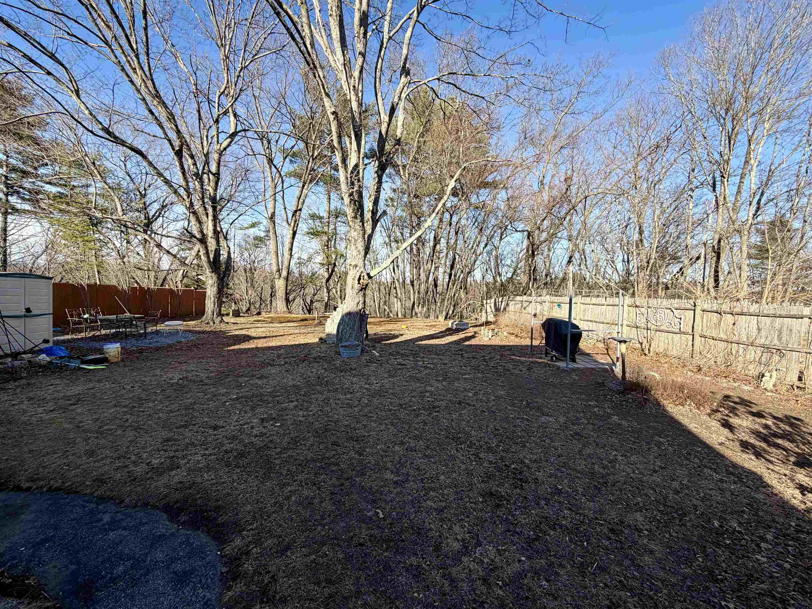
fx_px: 328
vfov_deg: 85.7
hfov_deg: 102.1
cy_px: 304
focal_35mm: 14
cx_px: 406
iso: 40
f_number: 2.2
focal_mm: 2.22
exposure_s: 1/579
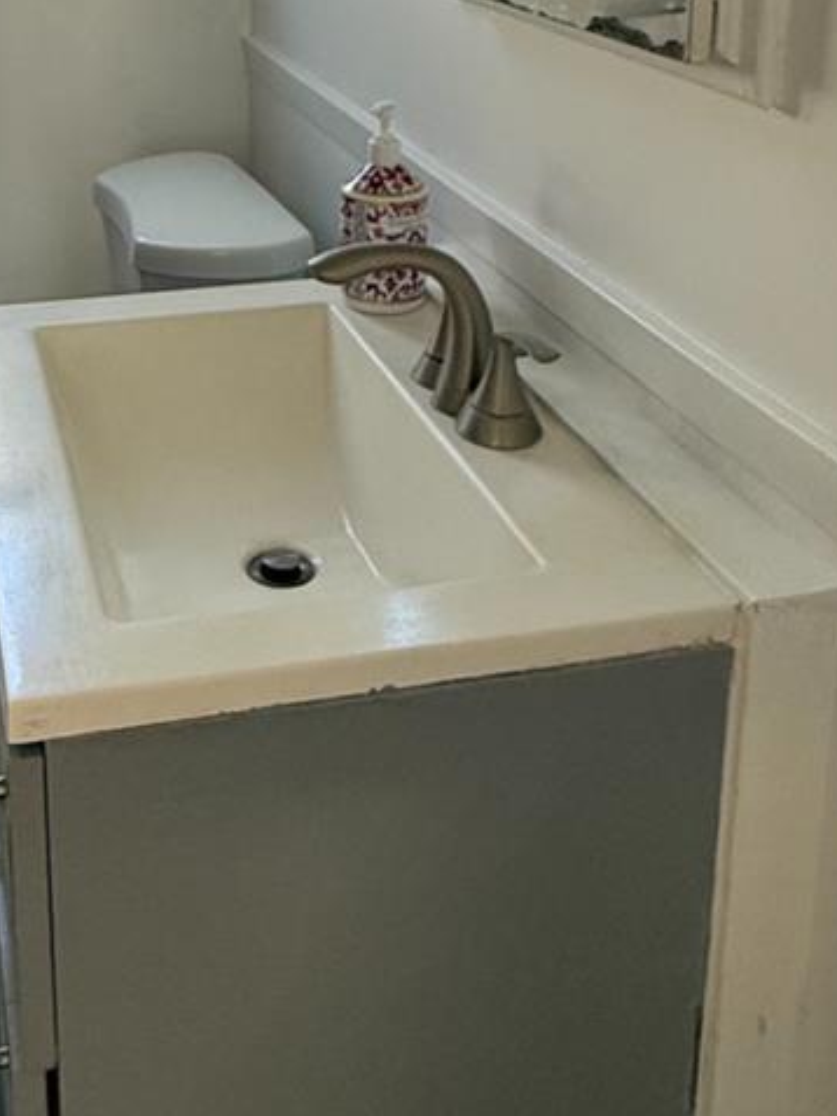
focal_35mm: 44
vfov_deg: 39.7
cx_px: 165
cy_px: 103
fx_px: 1418
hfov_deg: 32.0
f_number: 2.2
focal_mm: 2.22
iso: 160
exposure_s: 1/99
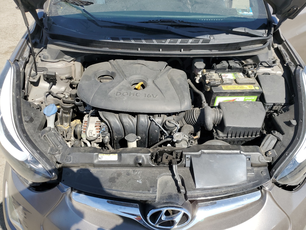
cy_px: 115
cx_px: 153
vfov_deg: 53.1
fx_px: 230
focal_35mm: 26
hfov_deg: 67.3
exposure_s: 1/2000
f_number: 1.5
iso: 50
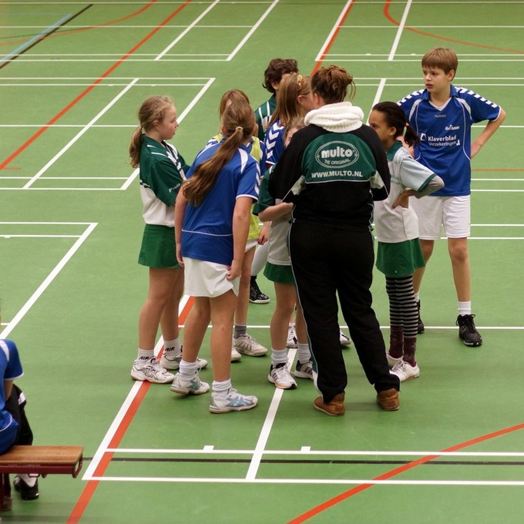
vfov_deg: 18.1
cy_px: 262
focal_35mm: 96
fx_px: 1644
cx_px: 160
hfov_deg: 18.0
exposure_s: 1/160
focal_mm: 50
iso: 800
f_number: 2
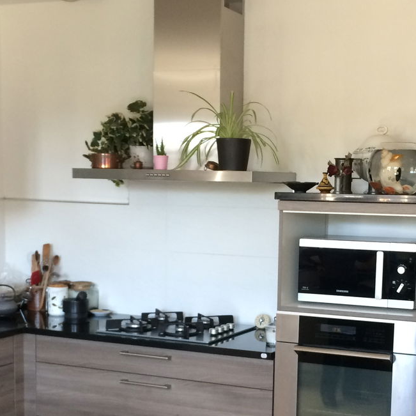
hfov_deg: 27.2
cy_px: 306
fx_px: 857
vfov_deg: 27.0
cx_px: 254
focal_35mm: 63
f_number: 2.2
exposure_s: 1/33
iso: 80
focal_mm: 4.15
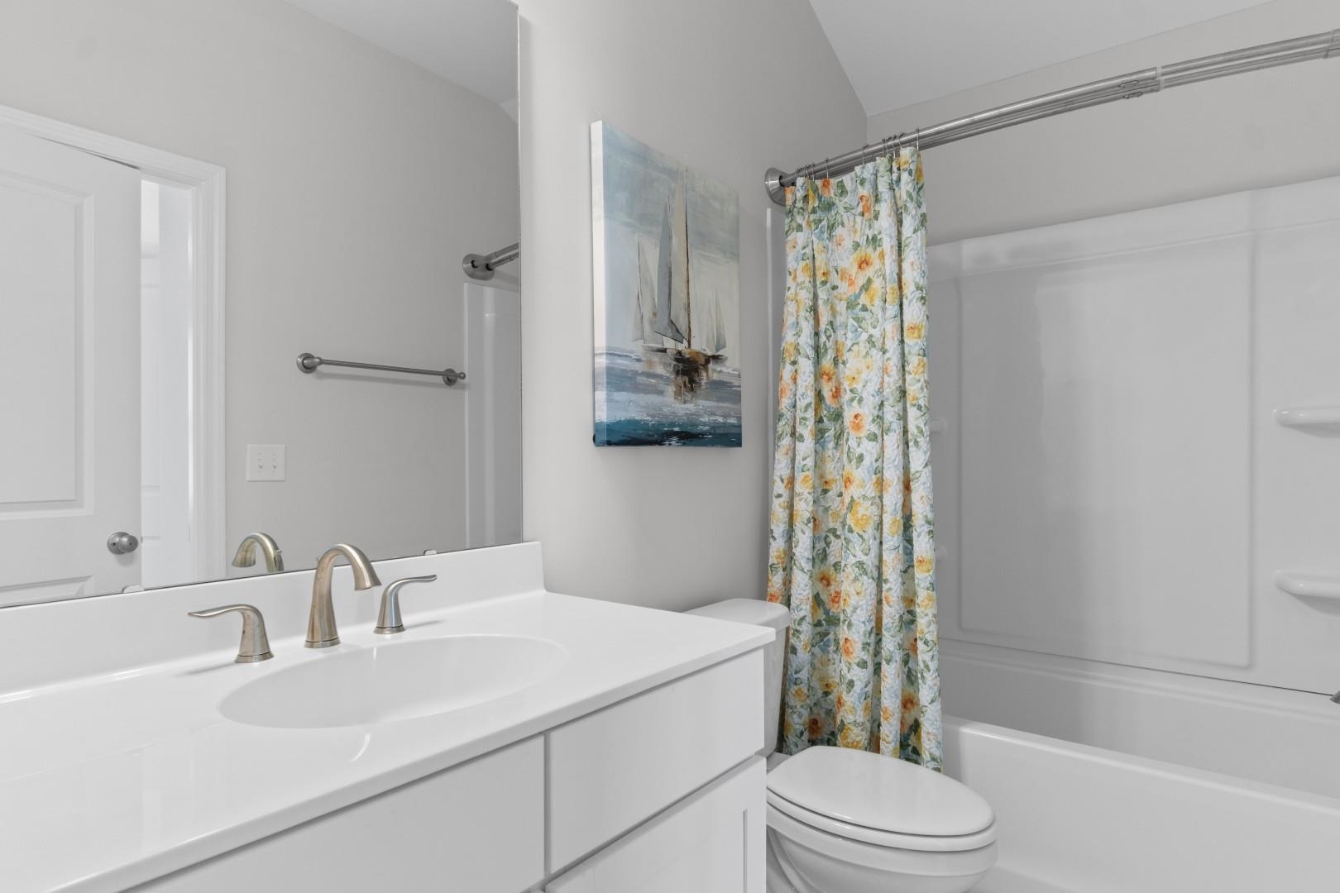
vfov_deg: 64.6
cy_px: 446
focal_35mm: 19
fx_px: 707
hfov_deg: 86.9
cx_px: 670
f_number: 4.8
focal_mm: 13
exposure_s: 1/4
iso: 100
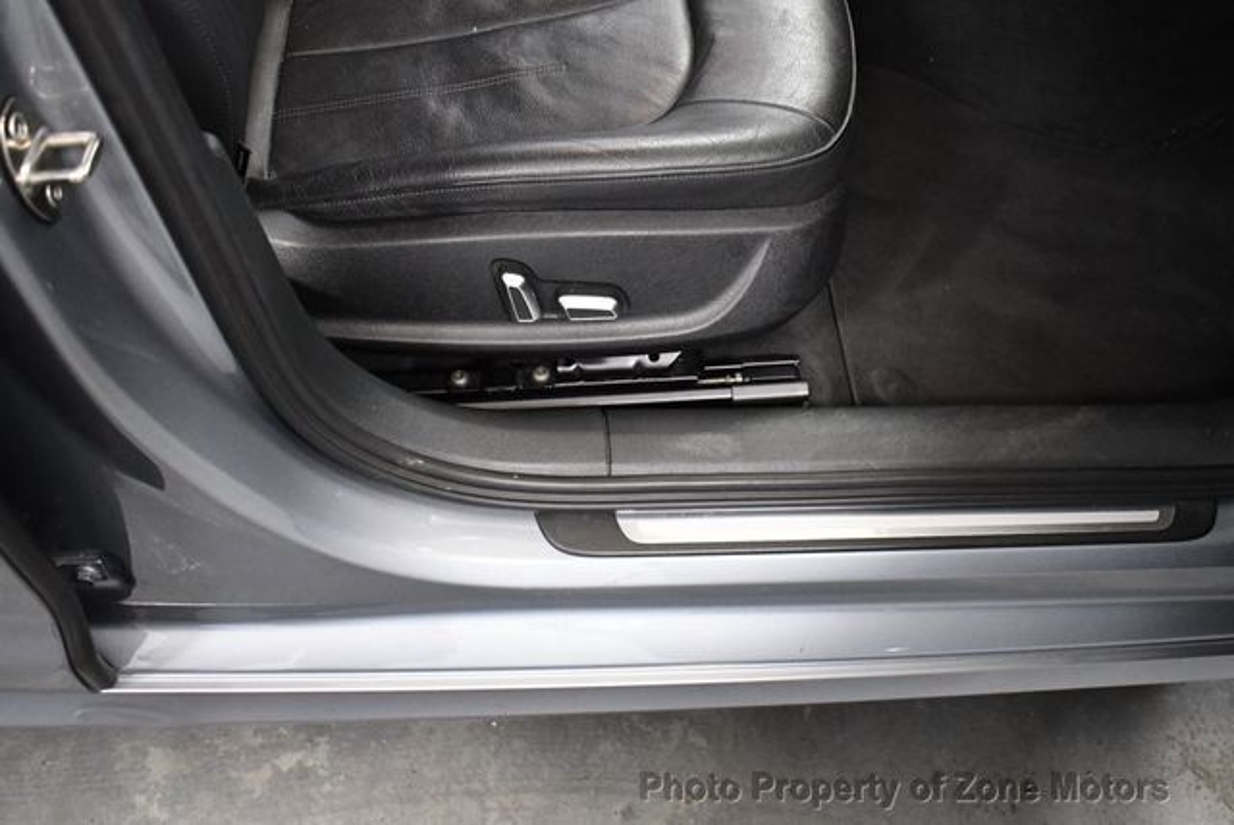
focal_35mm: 36
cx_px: 617
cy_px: 412
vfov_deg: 36.9
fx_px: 1235
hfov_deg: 53.1
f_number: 3.5
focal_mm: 18
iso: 3200
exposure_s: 1/125
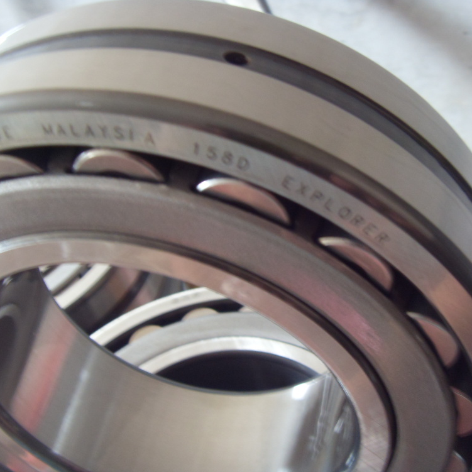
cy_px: 236
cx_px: 203
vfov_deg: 36.1
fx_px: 725
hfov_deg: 36.0
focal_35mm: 47
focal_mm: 6.6
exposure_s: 1/4
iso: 200
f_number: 3.5
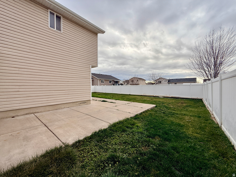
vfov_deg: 85.7
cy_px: 88
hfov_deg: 102.1
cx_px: 118
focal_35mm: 14
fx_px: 95
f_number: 2.2
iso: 50
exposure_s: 1/445
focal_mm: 2.22
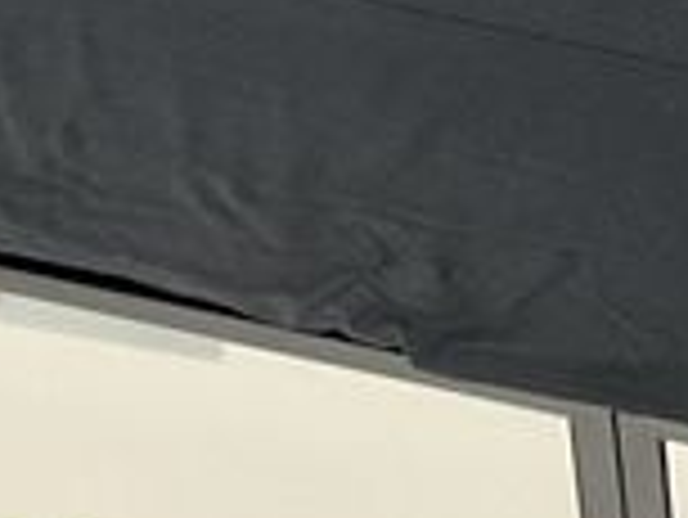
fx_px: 3759
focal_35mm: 189
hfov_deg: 10.3
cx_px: 836
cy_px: -752
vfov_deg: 7.3
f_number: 1.8
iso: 320
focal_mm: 3
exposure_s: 1/40
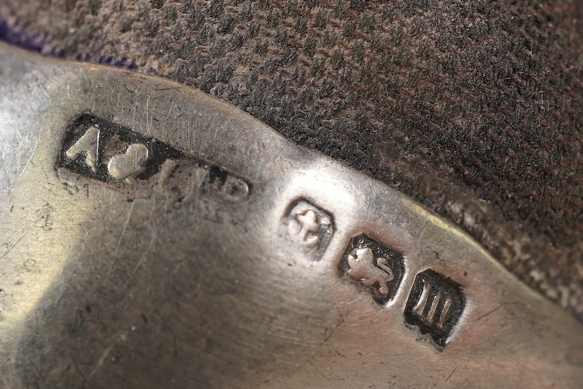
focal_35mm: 82
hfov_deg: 24.7
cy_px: 169
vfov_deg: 16.6
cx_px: 202
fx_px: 1328
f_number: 16
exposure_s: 1/125
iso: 400
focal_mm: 30
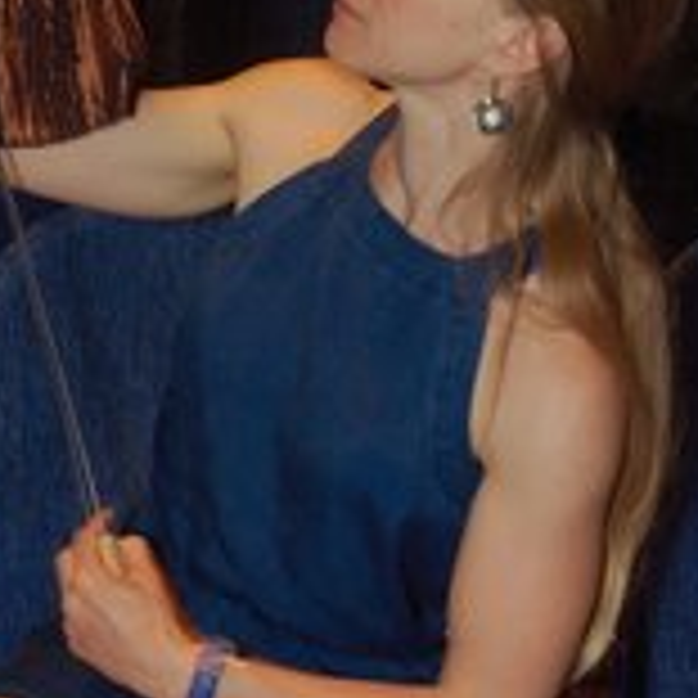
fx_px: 2920
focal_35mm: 128
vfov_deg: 13.6
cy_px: 401
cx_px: 187
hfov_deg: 13.6
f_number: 5.6
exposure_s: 1/10
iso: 200
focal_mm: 26
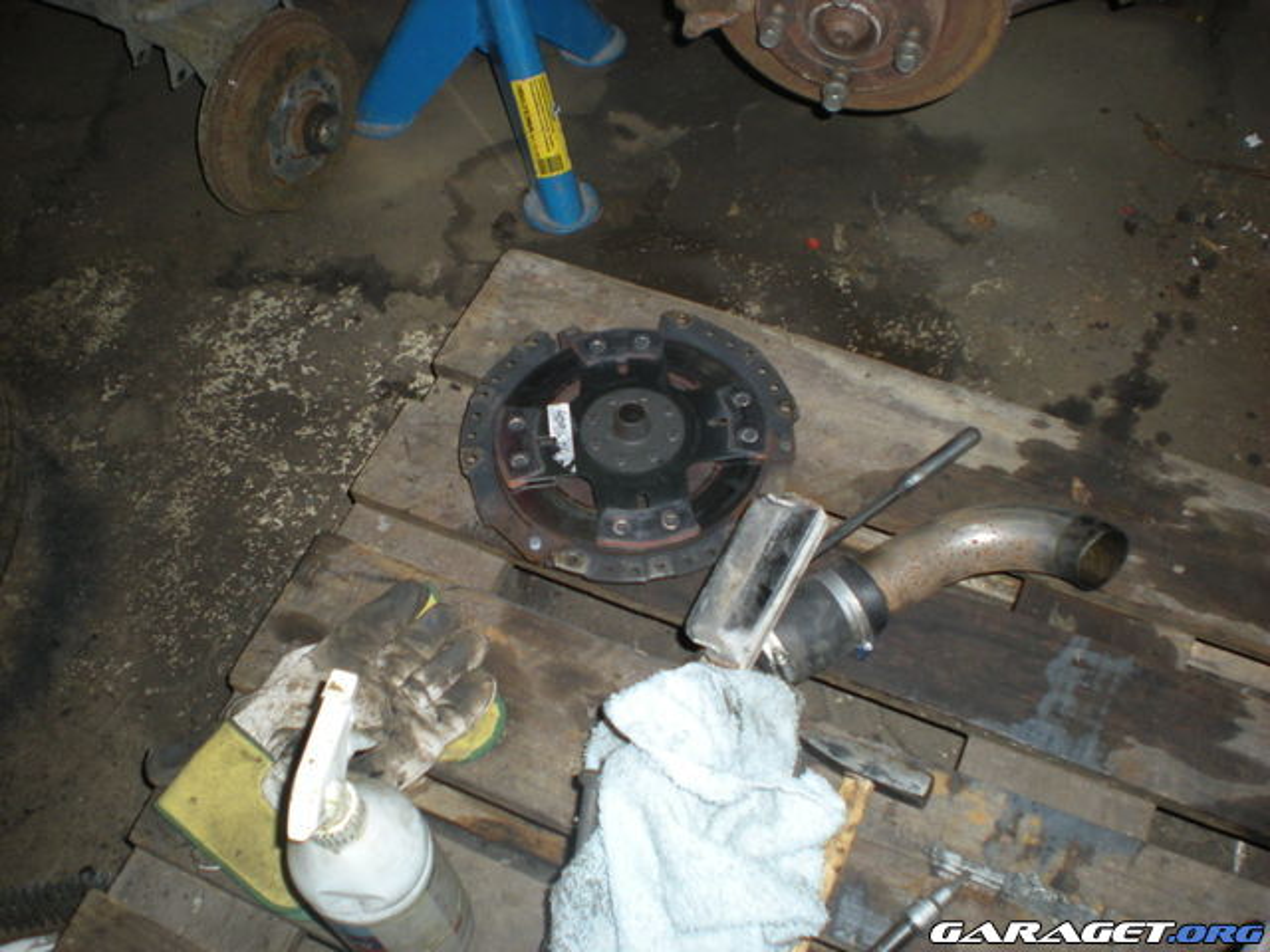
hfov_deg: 49.0
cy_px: 476
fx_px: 1394
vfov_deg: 37.7
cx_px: 635
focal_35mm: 38
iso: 152
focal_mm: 6.3
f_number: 3.1
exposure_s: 1/60
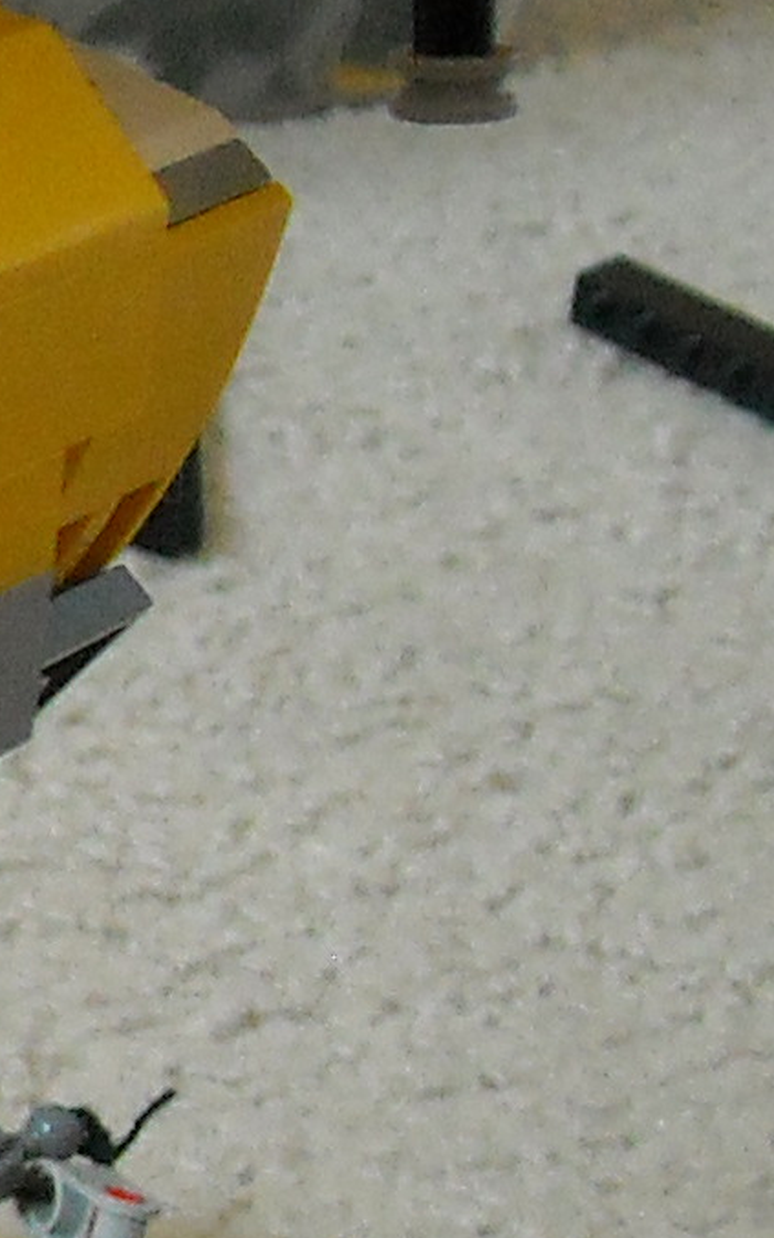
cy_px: 1103
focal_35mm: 179
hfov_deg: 6.8
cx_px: -1316
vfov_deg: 11.6
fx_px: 6043
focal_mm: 5.7
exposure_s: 1/35
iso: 400
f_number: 2.8
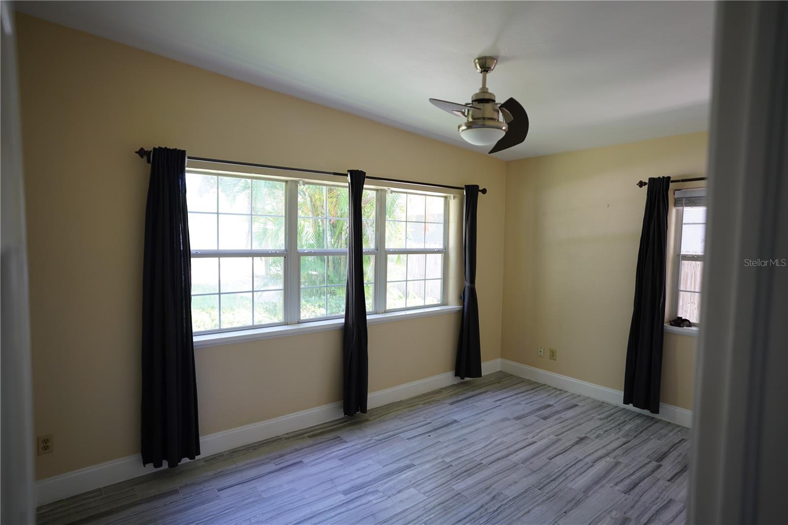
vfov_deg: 61.9
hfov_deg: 84.0
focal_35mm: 20
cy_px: 262
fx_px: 438
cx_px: 394
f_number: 1.8
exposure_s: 1/60
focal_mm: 20
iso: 100
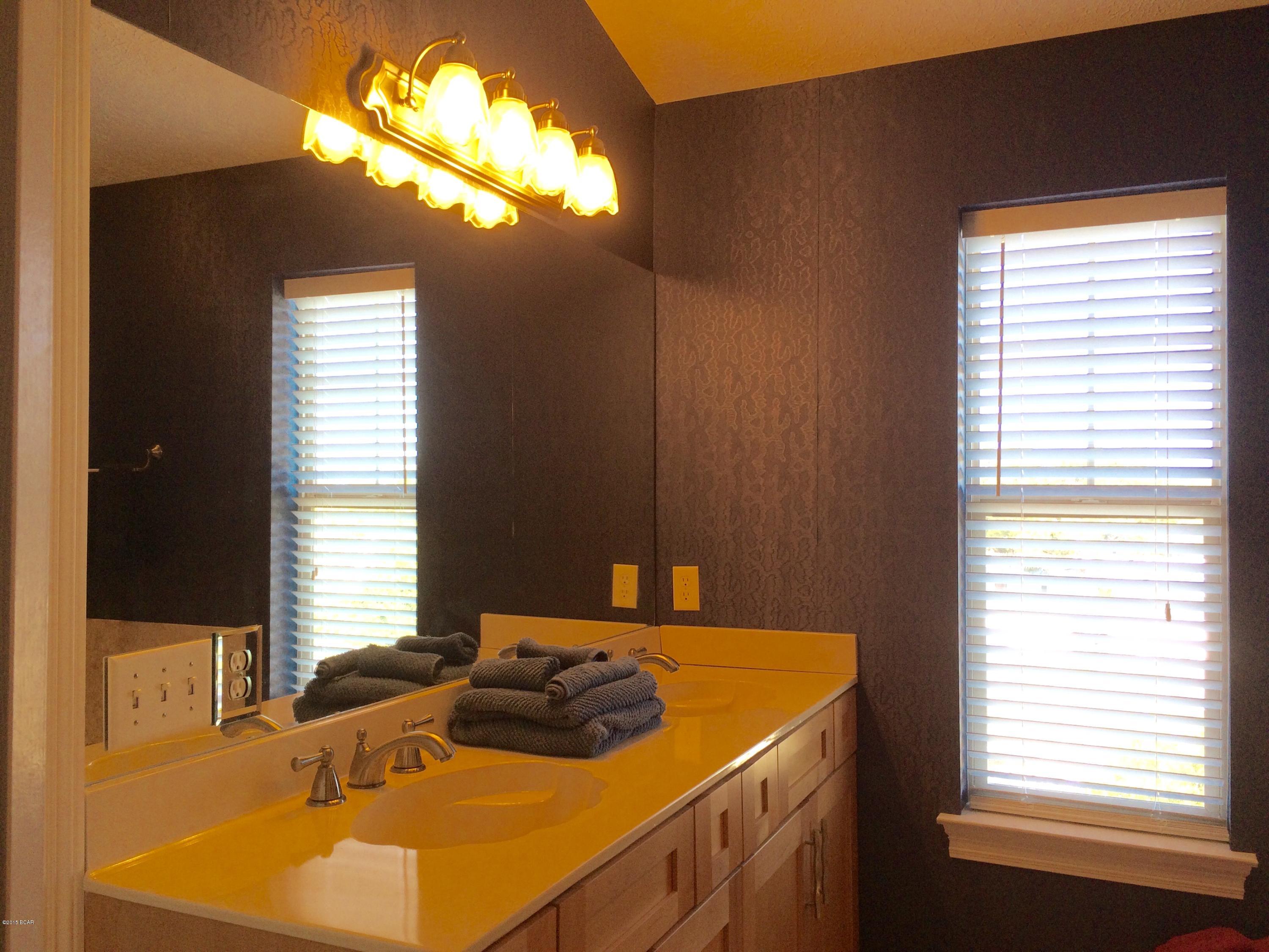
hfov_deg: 61.7
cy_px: 476
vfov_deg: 48.2
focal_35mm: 29
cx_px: 634
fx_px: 1063
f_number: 2.2
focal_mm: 4.15
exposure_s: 1/120
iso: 50
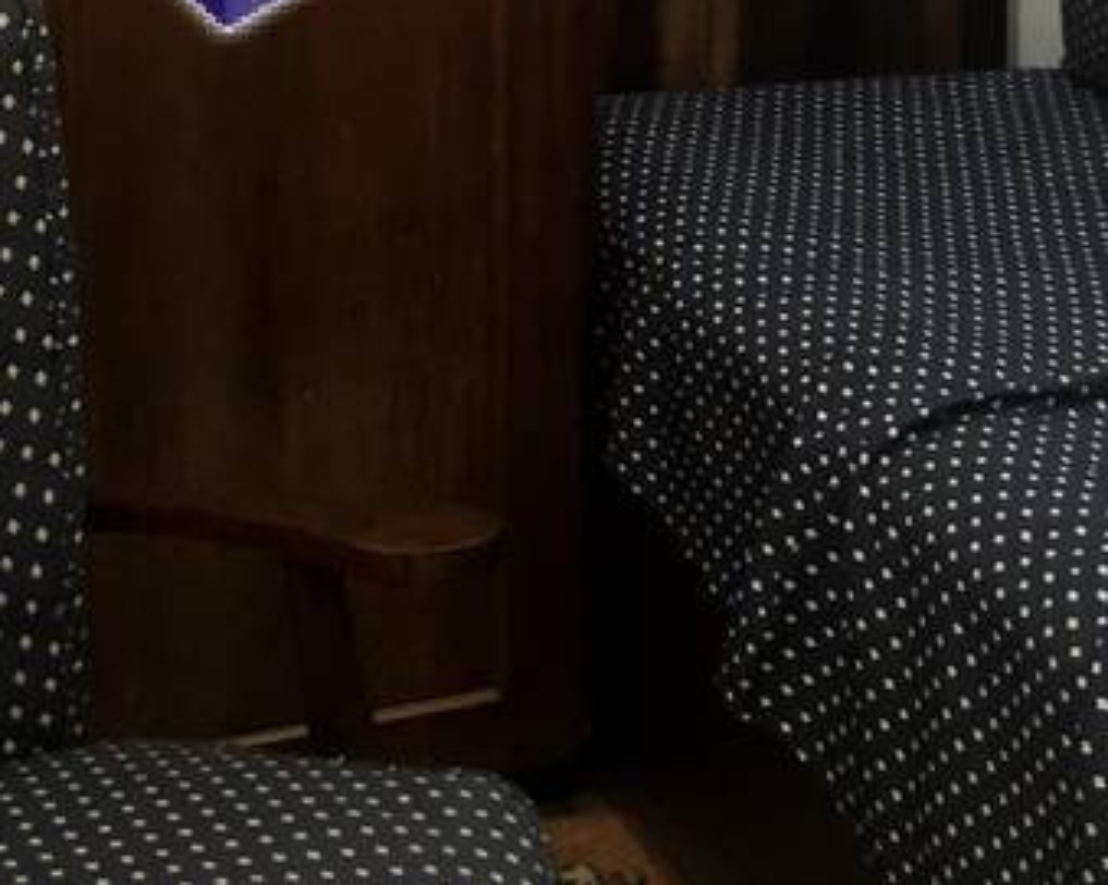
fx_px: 2852
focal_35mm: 87
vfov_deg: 16.9
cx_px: 608
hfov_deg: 22.0
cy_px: -183
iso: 100
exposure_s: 1/7
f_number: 1.8
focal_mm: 3.99
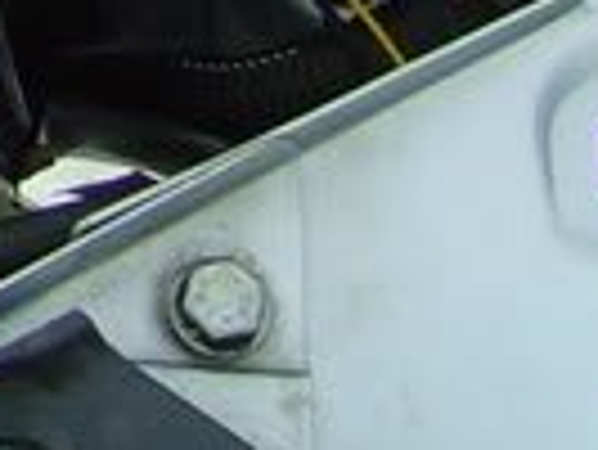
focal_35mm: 234
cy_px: -850
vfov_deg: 5.9
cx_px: -994
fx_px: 4046
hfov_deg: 7.7
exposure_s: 1/180
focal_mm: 6.6
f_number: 3.5
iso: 80
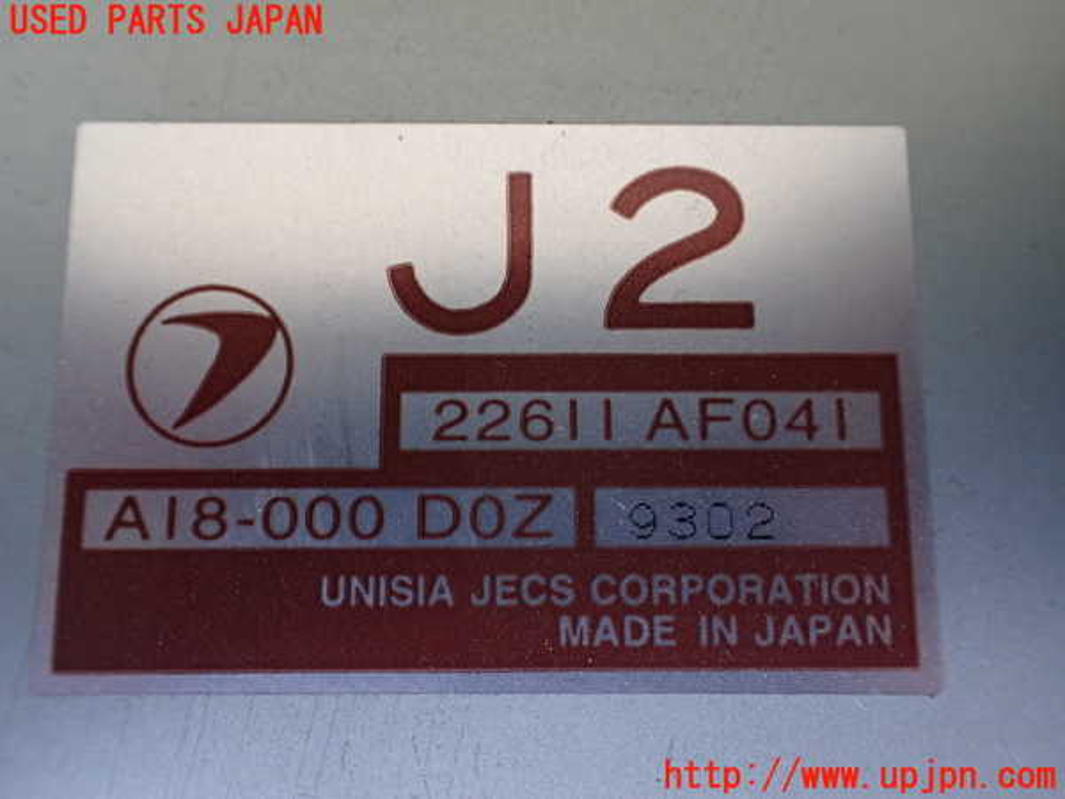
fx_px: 923
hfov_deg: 60.0
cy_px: 400
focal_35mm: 30
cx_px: 532
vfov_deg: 46.8
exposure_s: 1/125
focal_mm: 5.4
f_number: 2.3
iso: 320
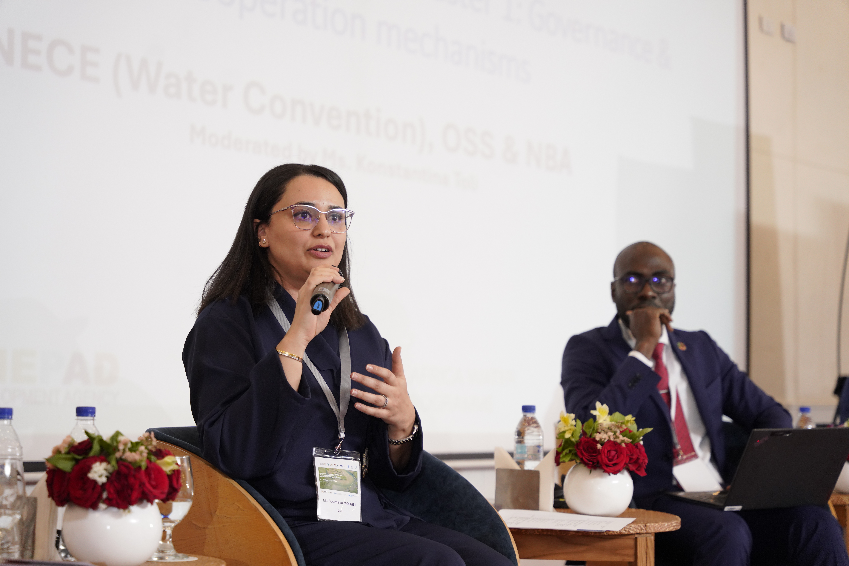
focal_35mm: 70
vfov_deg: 19.5
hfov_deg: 28.8
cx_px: 424
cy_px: 283
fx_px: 1651
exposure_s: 1/160
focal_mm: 70
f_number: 2.8
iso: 1600
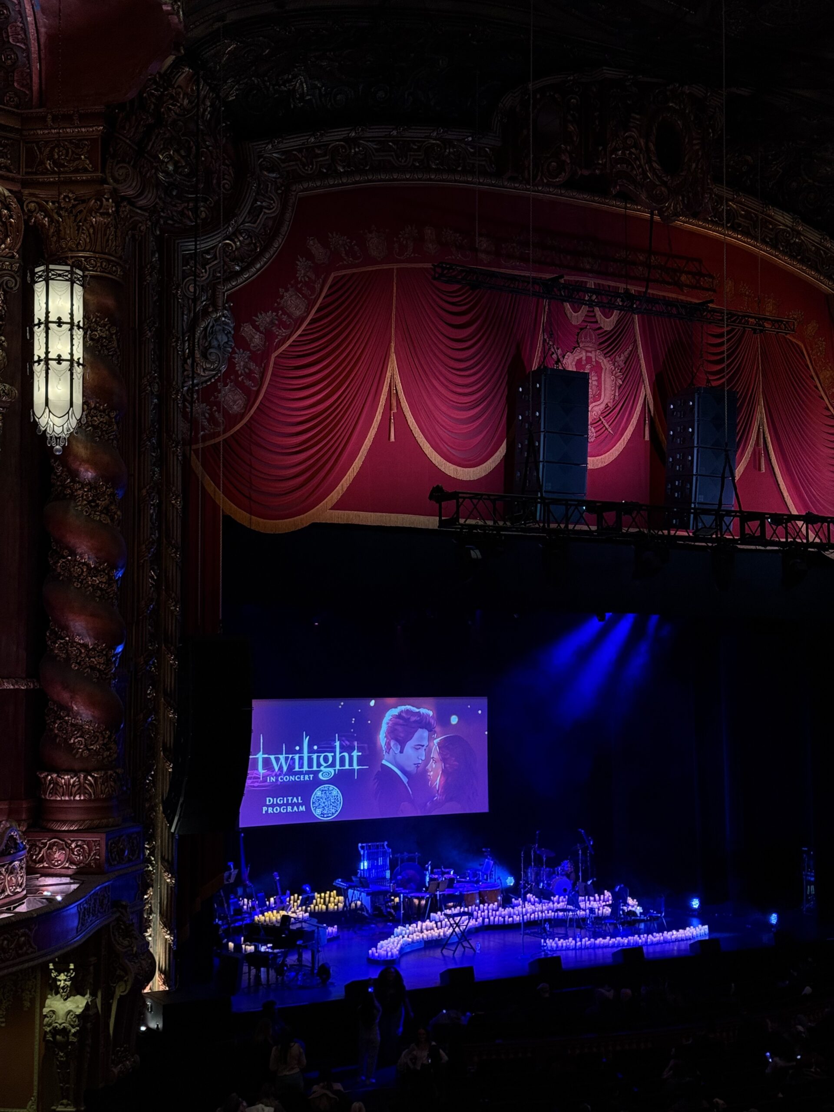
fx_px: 1542
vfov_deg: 39.7
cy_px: 556
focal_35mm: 48
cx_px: 417
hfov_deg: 30.3
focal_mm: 6.76
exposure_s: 1/40
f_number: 1.78
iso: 250
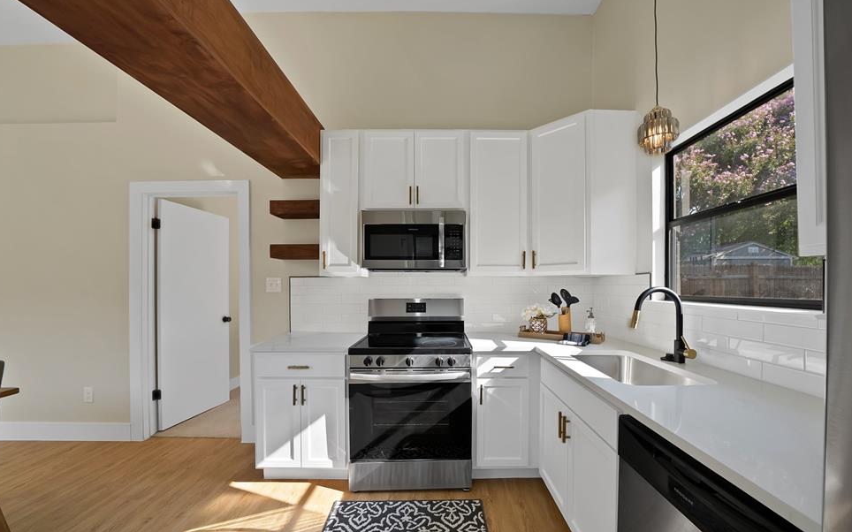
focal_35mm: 13
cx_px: 441
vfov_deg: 82.7
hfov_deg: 109.3
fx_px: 302
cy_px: 284
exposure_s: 1/50
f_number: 9
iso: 640
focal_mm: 12
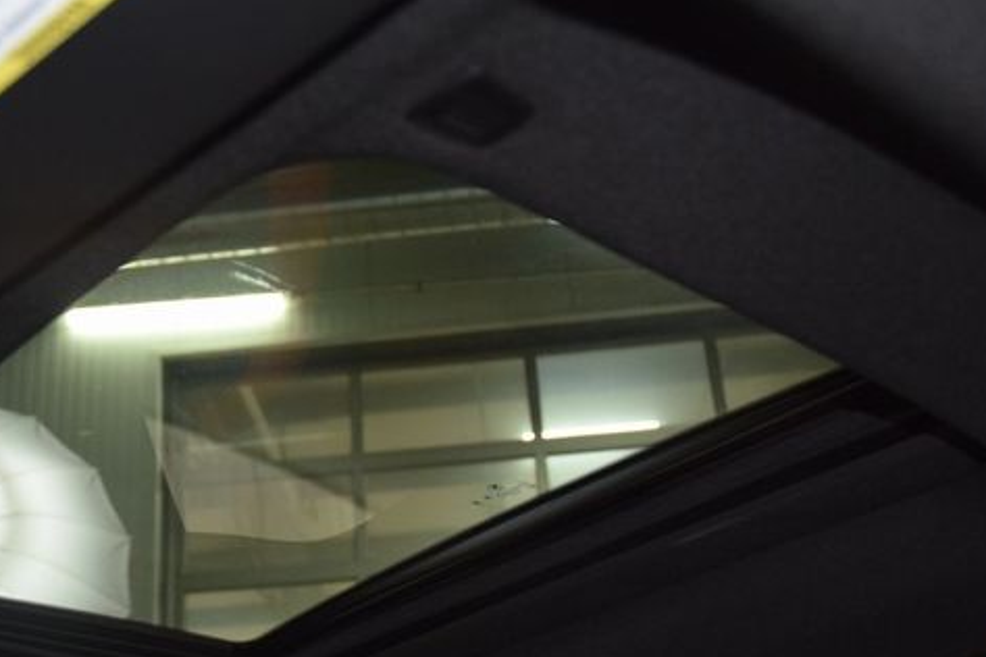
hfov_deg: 36.2
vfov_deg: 24.7
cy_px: 427
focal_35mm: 55
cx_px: 352
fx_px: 1497
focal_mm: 27
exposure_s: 1/60
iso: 1800
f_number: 3.8
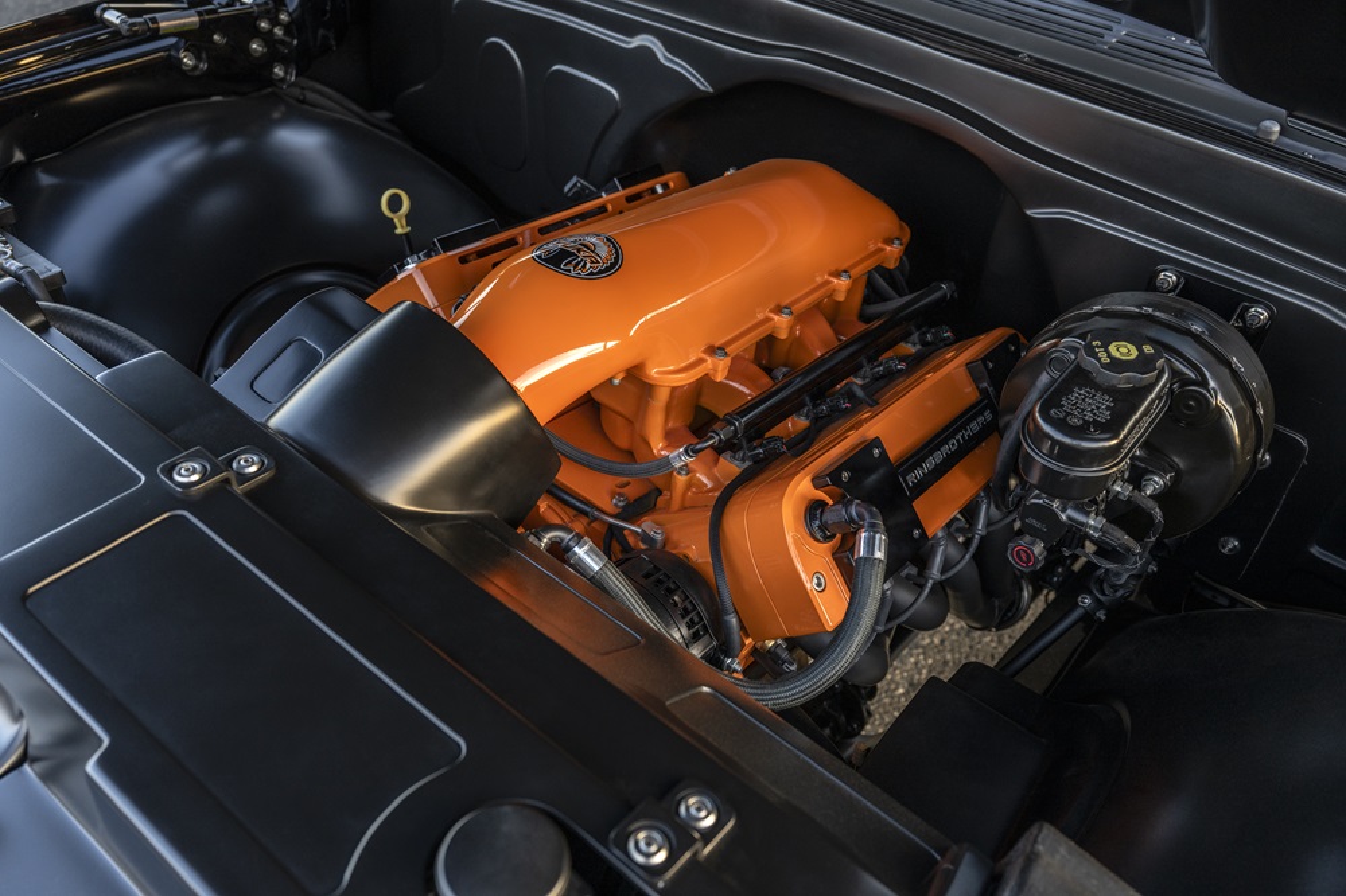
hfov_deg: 61.9
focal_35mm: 30
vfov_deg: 43.6
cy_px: 448
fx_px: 1121
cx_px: 673
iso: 400
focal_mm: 30
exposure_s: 1/40
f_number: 4.5
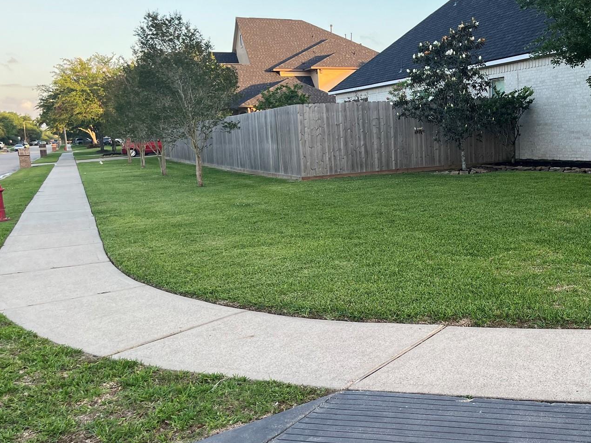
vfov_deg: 34.3
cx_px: 432
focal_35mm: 42
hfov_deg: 43.6
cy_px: 212
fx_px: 717
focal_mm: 5.1
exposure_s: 1/224
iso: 50
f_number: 1.6
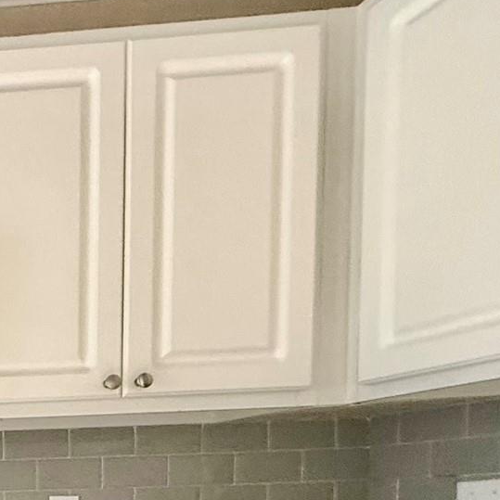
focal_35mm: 47
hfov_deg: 23.2
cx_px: -357
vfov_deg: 31.5
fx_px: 768
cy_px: 567
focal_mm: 2.22
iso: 400
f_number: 2.2
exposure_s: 1/60
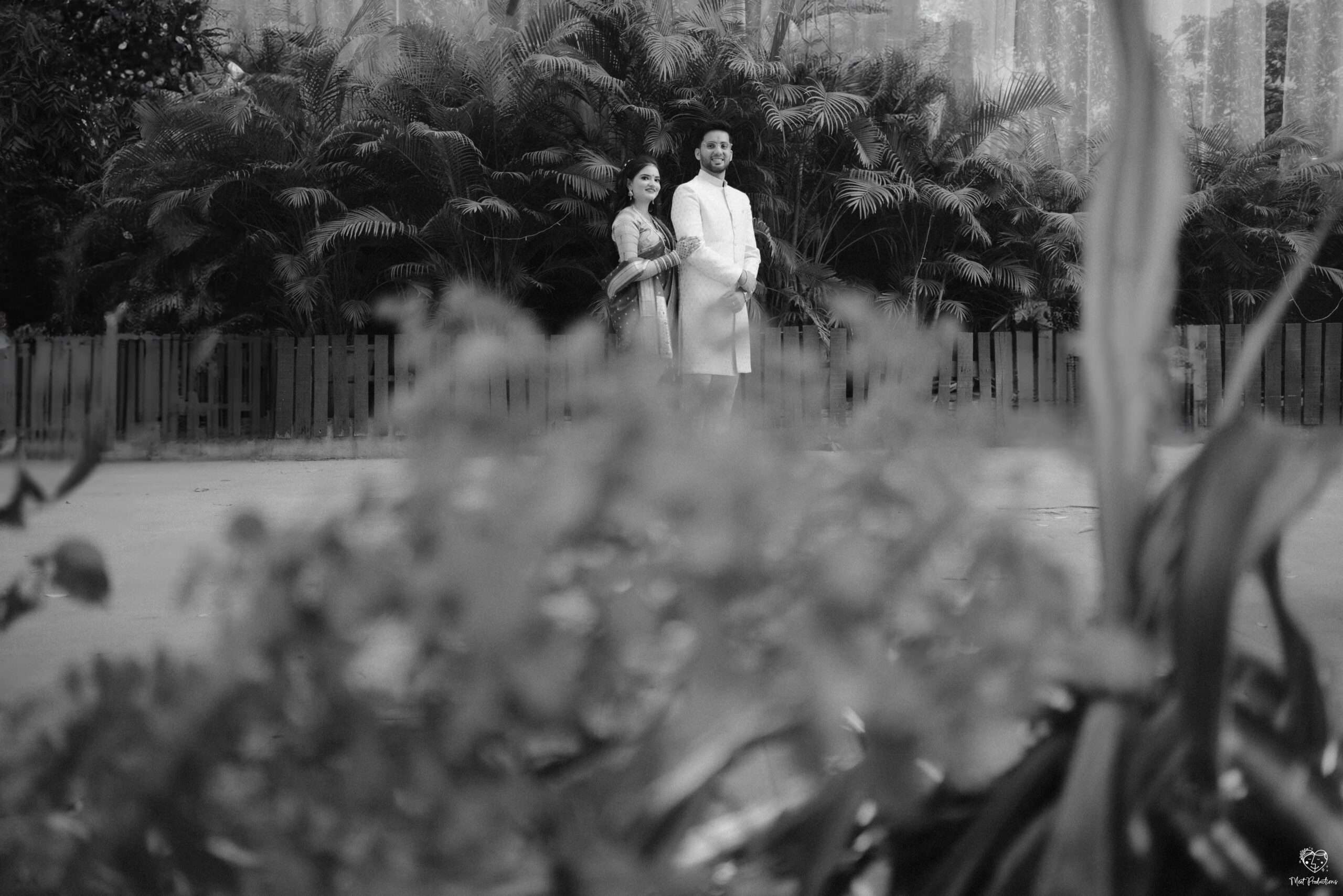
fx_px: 1306
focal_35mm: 35
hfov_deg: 54.4
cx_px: 672
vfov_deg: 37.9
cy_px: 448
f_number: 1.8
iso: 400
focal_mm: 35
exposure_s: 1/1600
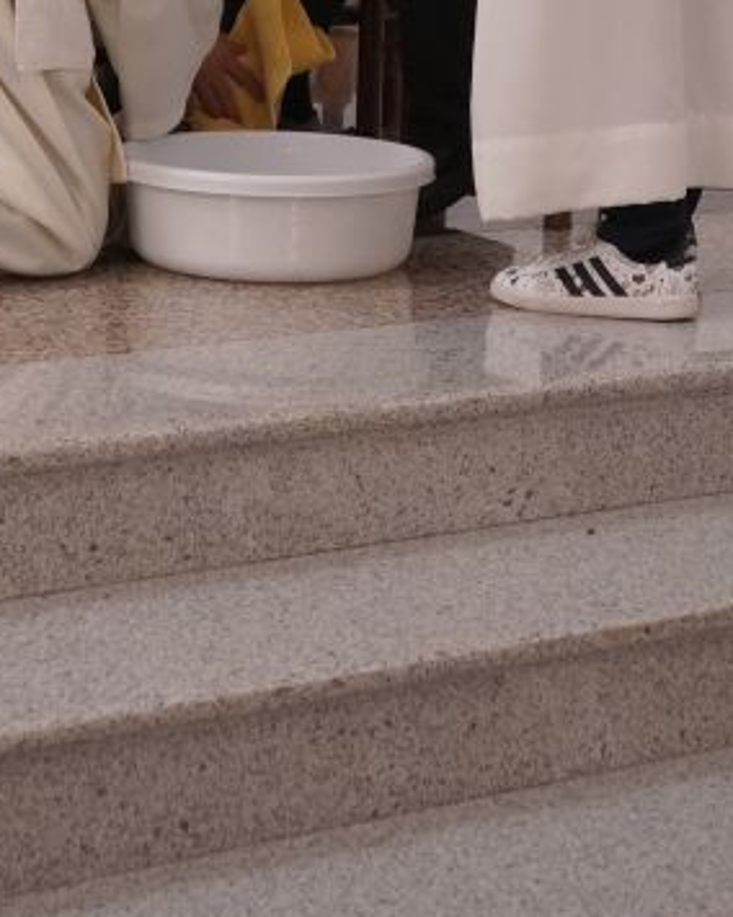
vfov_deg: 16.5
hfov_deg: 13.8
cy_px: -209
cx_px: 194
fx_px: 3015
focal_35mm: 111
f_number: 3.5
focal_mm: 28.3
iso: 2000
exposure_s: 1/160
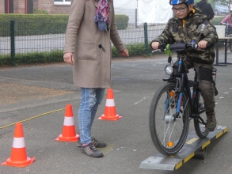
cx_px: 150
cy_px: 88
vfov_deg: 16.4
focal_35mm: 90
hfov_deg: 21.7
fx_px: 603
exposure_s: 1/100
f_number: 4.2
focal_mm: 11.9
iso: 80
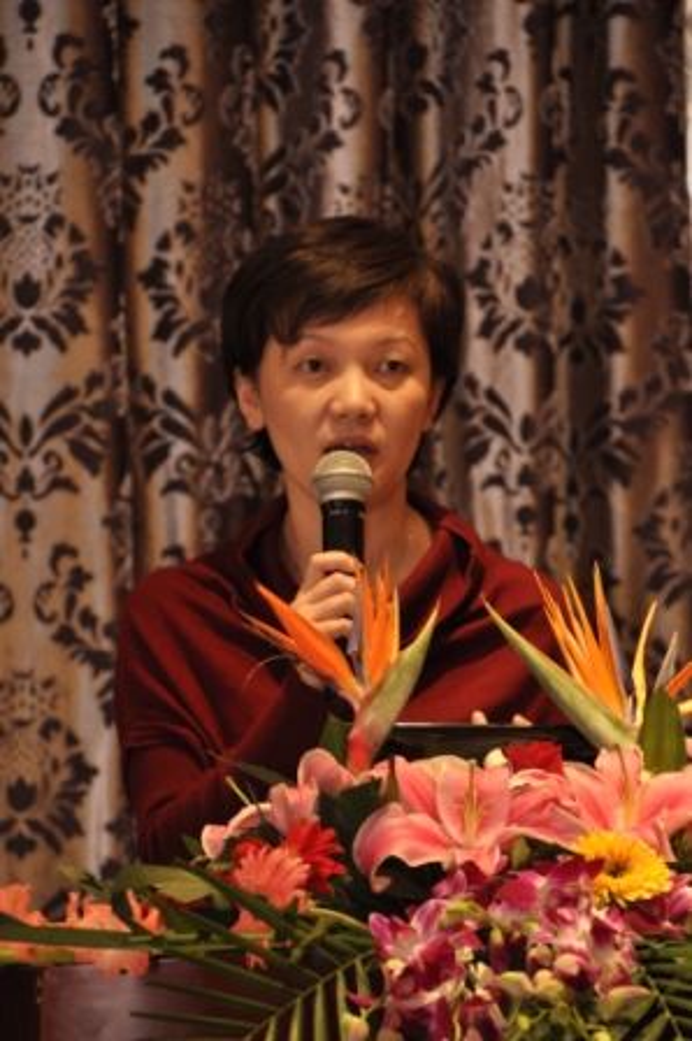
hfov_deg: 4.6
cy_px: 520
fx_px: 8663
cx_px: 346
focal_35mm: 300
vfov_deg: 6.9
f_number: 6.3
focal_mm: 200
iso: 640
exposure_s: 1/30
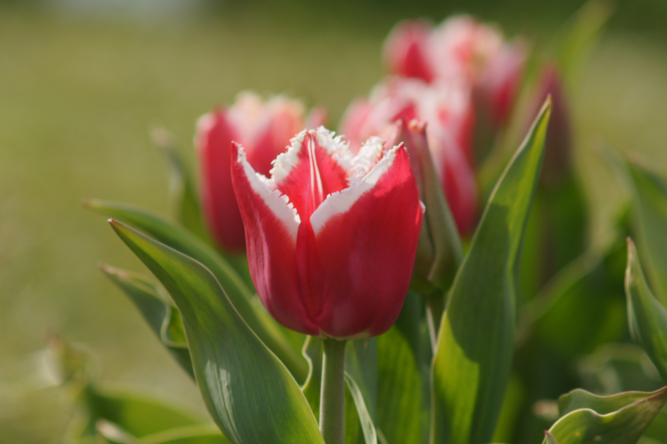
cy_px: 291
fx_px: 8129
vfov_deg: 3.1
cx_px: 309
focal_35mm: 439
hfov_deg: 4.7
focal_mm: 210
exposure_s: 1/800
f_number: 5.6
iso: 200
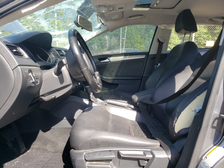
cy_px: 84
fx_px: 168
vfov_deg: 53.1
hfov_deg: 67.3
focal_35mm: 26
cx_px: 112
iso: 50
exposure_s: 1/435
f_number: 1.5
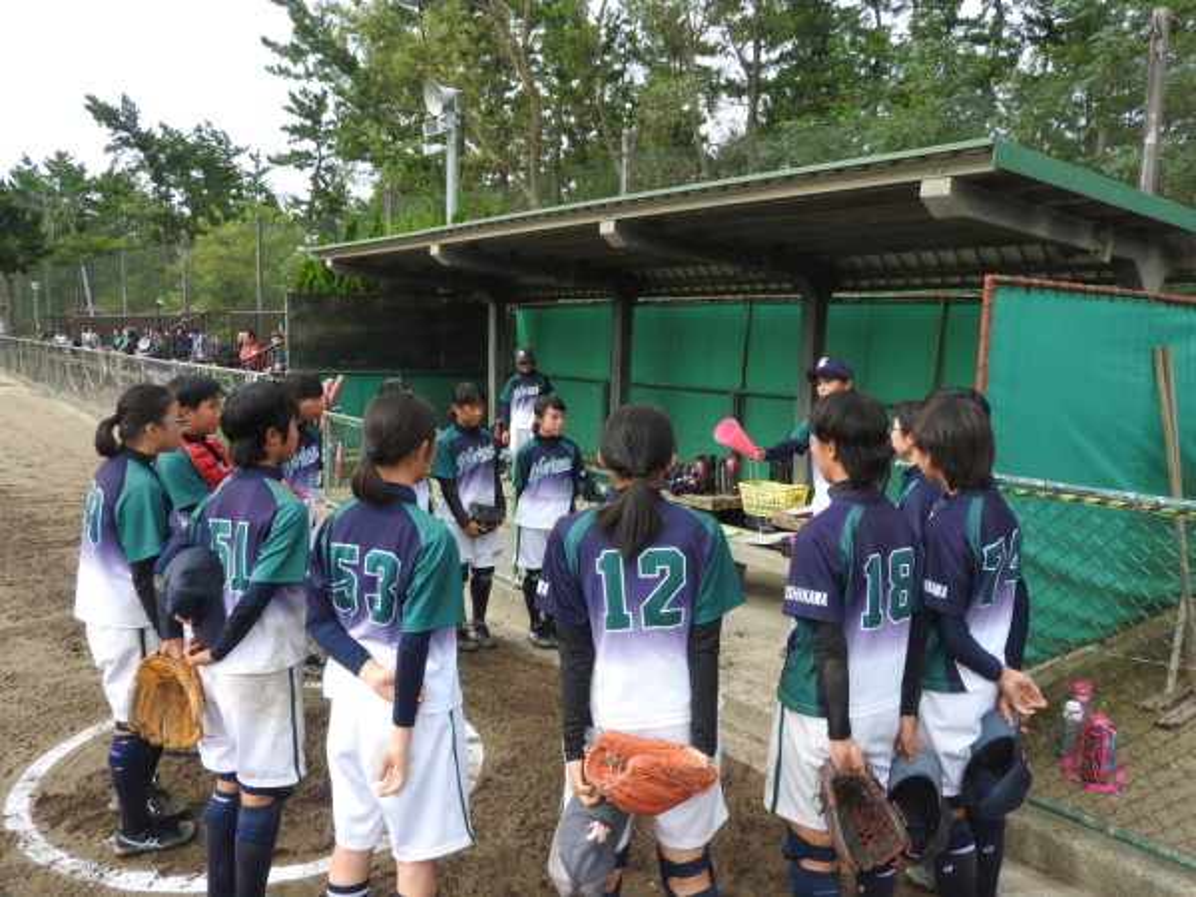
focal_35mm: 28
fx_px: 967
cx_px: 598
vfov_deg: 49.7
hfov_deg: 63.4
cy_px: 448
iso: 100
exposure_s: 1/400
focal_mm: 5
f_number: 3.5
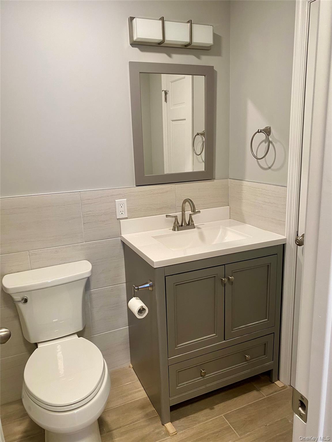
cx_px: 166
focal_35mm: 26
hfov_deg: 53.1
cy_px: 221
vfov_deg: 67.3
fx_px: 332
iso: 125
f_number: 1.8
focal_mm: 4.25
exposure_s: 1/60
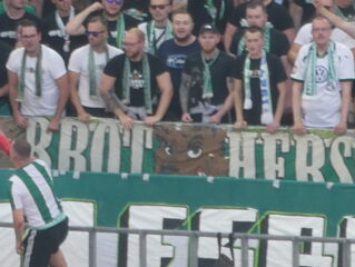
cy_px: -162
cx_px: -45
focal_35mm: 1503
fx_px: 15431
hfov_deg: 1.3
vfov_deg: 1.0
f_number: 5.8
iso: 160
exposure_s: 1/100
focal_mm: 53.8
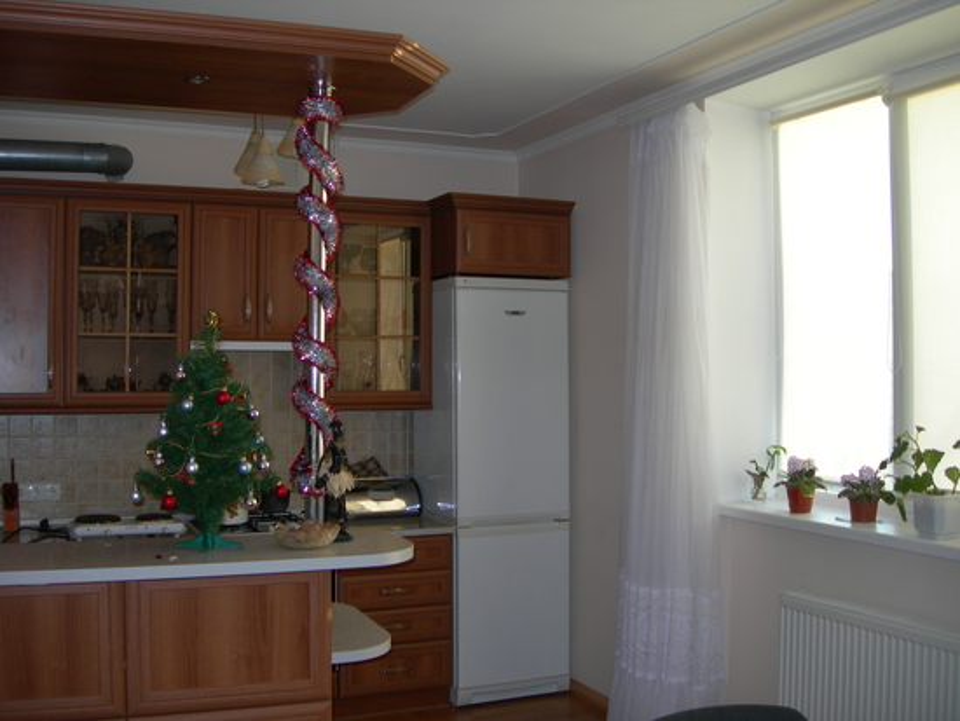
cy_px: 360
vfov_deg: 37.7
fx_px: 1054
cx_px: 480
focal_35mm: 38
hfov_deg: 49.0
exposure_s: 1/30
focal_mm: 7.8
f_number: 2.8
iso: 50
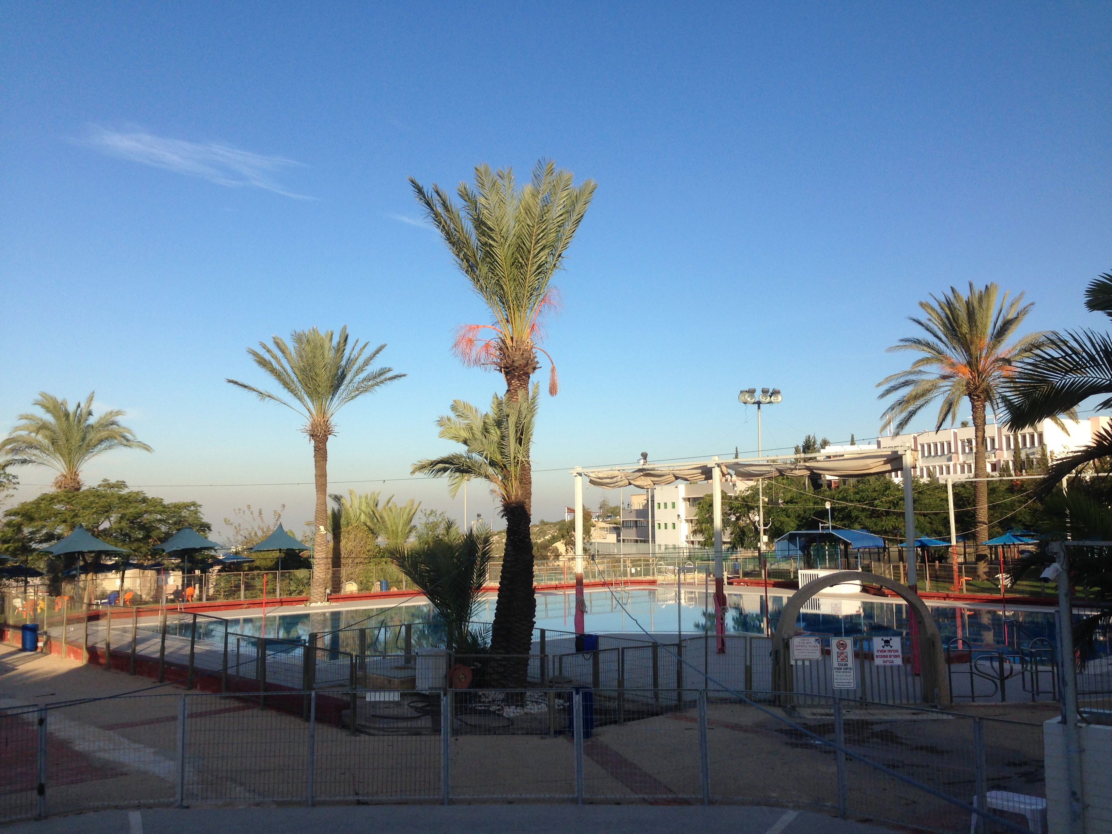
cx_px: 556
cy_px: 417
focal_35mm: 33
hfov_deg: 55.4
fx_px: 1060
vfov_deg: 42.9
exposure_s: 1/1290
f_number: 2.4
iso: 50
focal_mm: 4.12
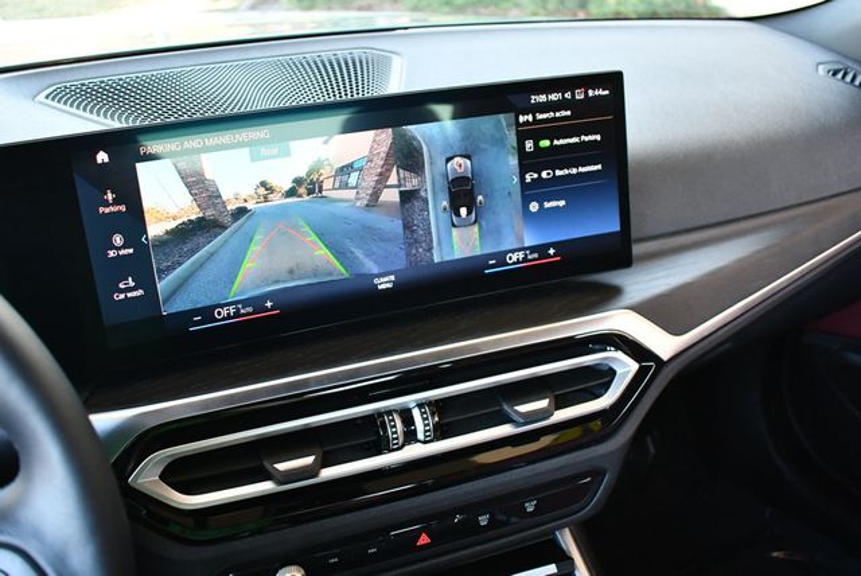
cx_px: 430
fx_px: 862
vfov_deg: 36.9
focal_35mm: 36
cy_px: 288
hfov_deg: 53.1
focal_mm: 18
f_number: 3.5
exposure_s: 1/125
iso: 1400
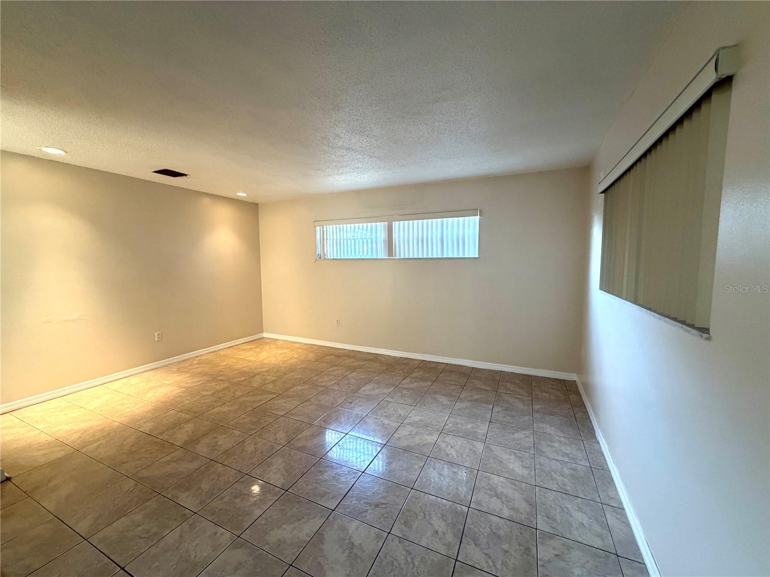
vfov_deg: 85.7
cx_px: 385
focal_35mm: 14
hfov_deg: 102.1
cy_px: 288
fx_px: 311
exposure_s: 1/120
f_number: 2.2
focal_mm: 2.22
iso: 320
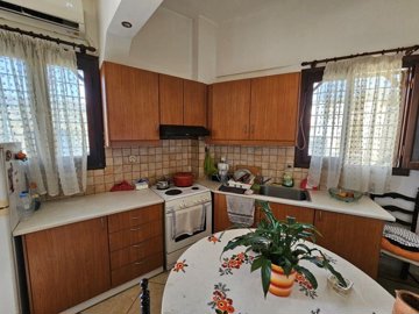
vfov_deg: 89.9
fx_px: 157
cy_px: 157
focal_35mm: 13
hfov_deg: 106.2
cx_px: 210
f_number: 2.2
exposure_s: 1/50
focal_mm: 2.2
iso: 320
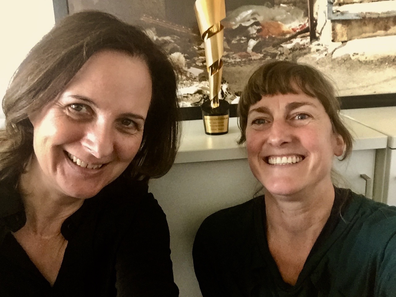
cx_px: 198
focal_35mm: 31
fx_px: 355
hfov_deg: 58.4
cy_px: 148
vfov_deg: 45.4
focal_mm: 2.65
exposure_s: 1/33
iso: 320
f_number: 2.2
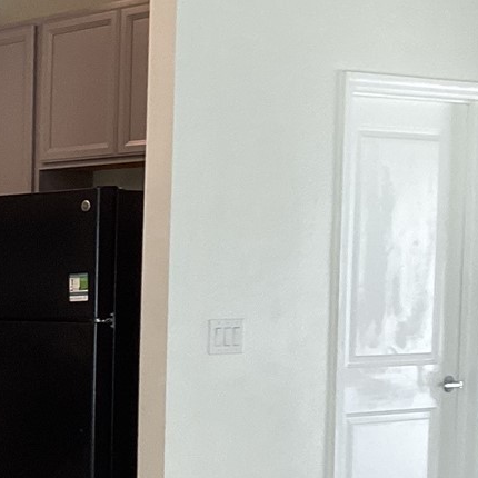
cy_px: 399
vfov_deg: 16.9
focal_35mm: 102
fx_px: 1594
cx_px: -298
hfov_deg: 15.4
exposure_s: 1/60
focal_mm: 3.3
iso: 80
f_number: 2.4
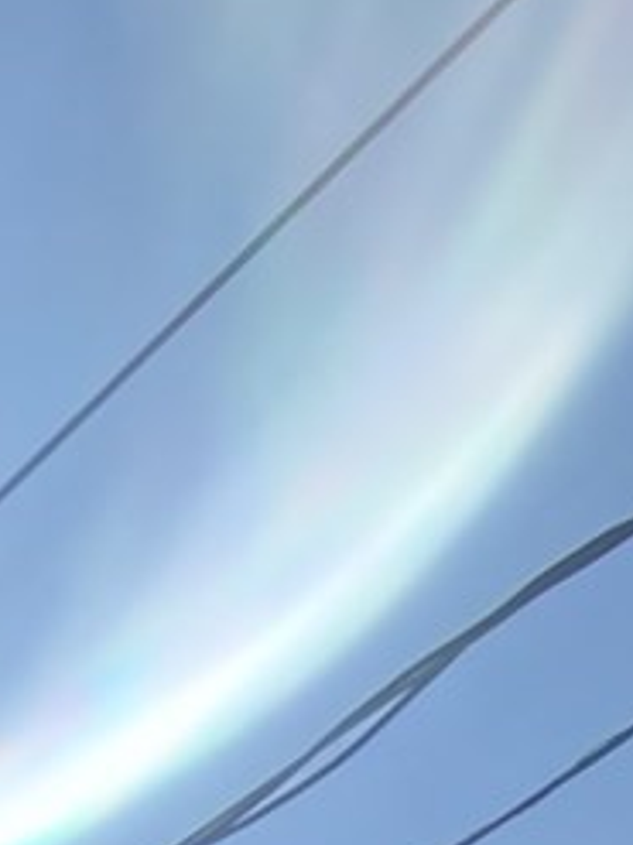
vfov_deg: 11.8
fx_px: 2123
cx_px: 1748
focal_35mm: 87
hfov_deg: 11.8
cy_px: 2480
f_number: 2.2
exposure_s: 1/1497
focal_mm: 2.22
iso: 50
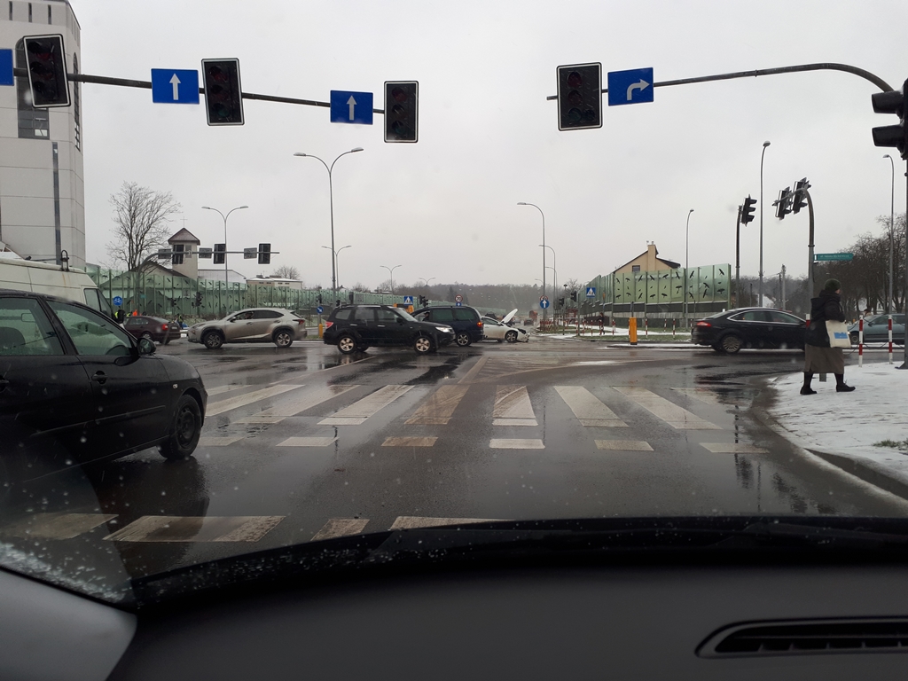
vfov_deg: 51.4
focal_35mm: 27
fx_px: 708
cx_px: 454
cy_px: 340
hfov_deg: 65.3
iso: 40
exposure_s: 1/116
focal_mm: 3.6
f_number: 1.9
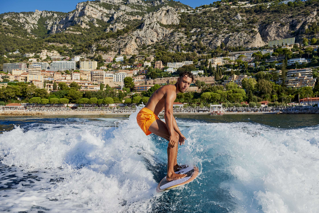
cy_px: 106
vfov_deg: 41.2
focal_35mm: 32
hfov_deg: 58.7
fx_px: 284
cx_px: 160
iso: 100
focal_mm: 32
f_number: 4.5
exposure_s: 1/1250
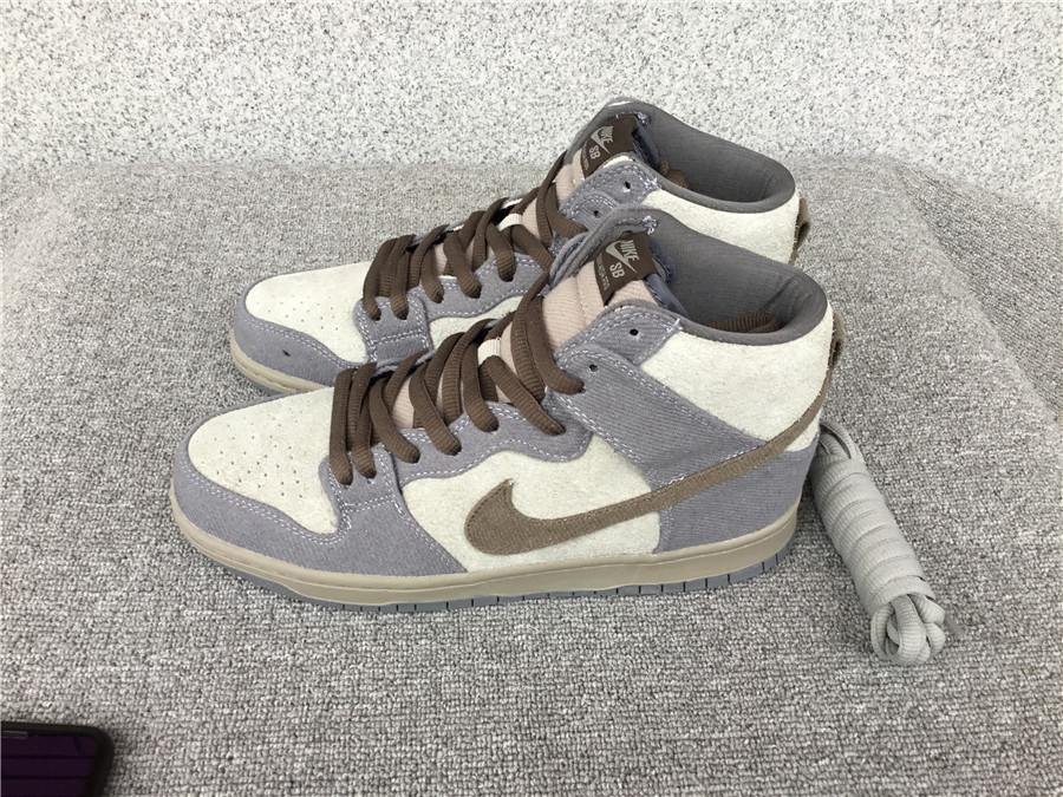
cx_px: 532
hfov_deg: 58.4
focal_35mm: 31
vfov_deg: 45.4
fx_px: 952
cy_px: 398
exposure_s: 1/50
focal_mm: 3.3
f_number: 2.4
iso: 25
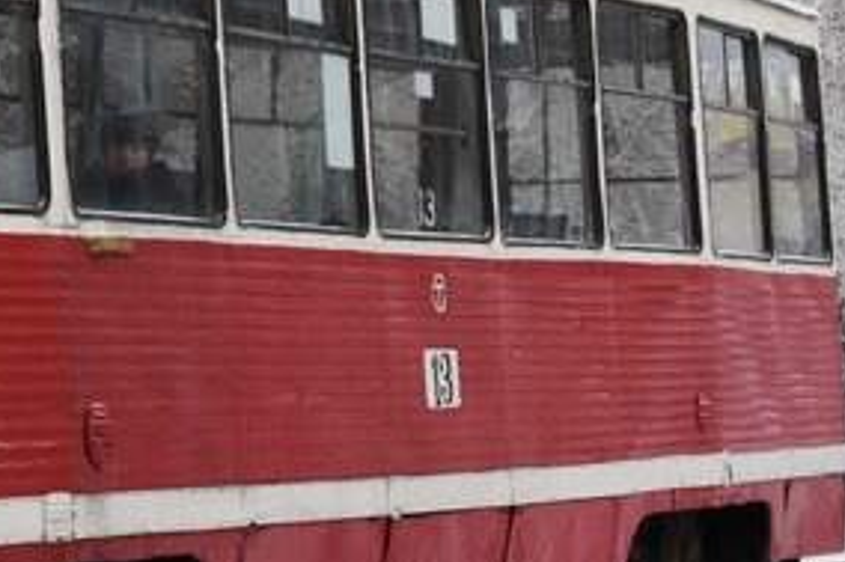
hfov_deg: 9.9
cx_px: -301
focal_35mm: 203
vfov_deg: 6.7
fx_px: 4762
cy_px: -36
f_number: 8
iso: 800
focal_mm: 32
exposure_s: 1/500
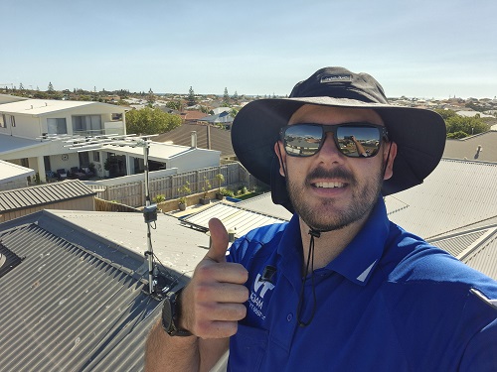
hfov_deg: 69.4
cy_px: 186
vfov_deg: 54.9
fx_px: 359
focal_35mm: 25
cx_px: 248
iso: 25
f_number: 2.2
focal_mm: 3.3
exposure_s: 1/520
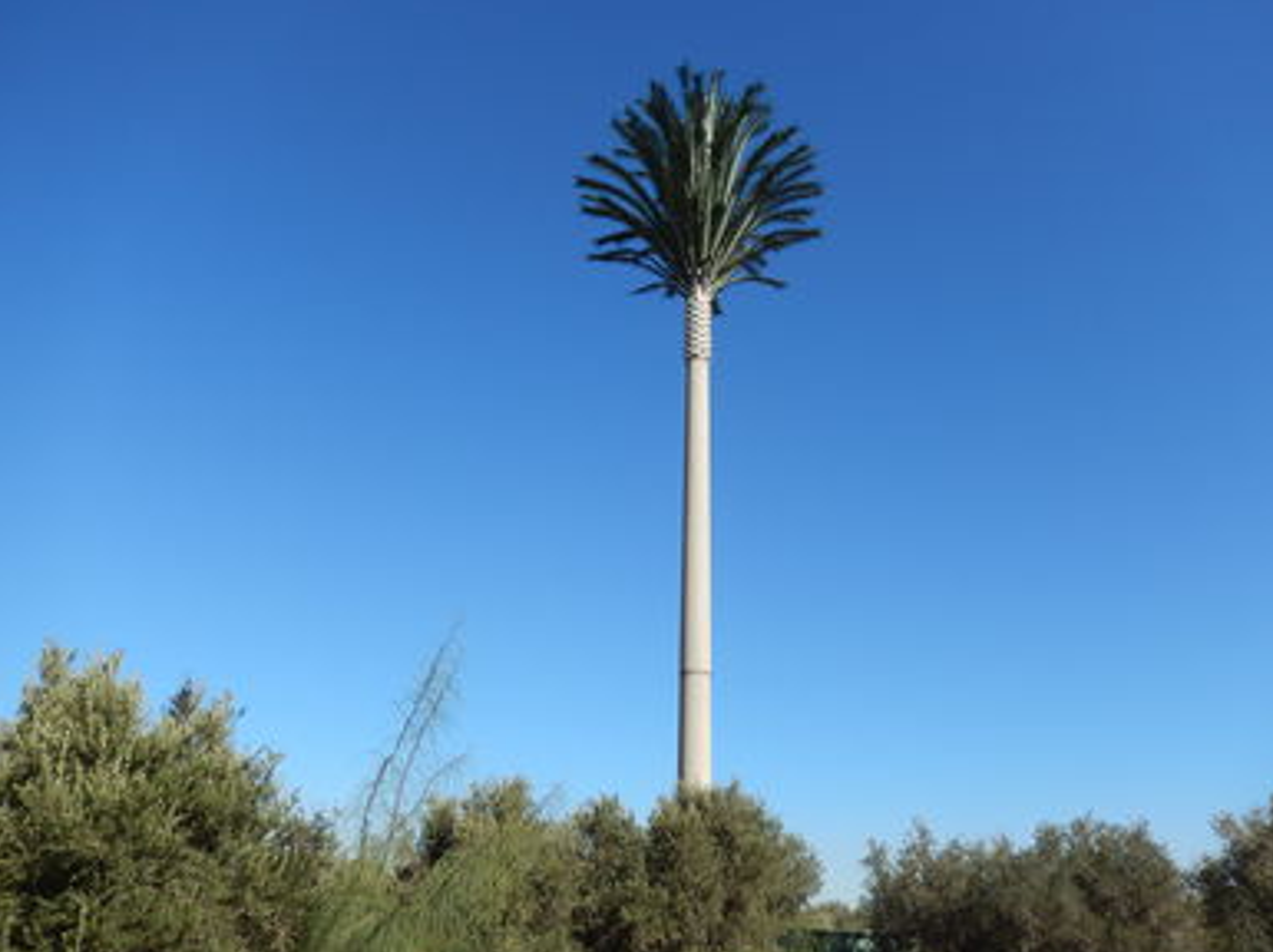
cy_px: 483
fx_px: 955
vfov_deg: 53.0
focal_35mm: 26
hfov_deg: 67.3
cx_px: 651
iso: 125
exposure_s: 1/1500
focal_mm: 4.5
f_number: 3.4
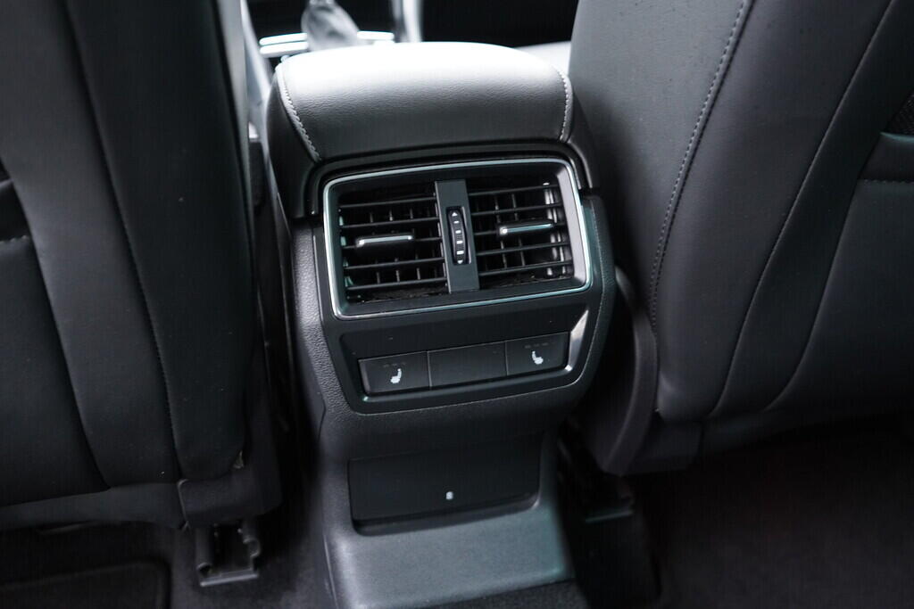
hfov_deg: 53.1
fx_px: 914
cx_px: 457
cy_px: 304
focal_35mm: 36
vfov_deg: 36.9
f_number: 2.8
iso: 1250
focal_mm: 24
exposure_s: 1/40
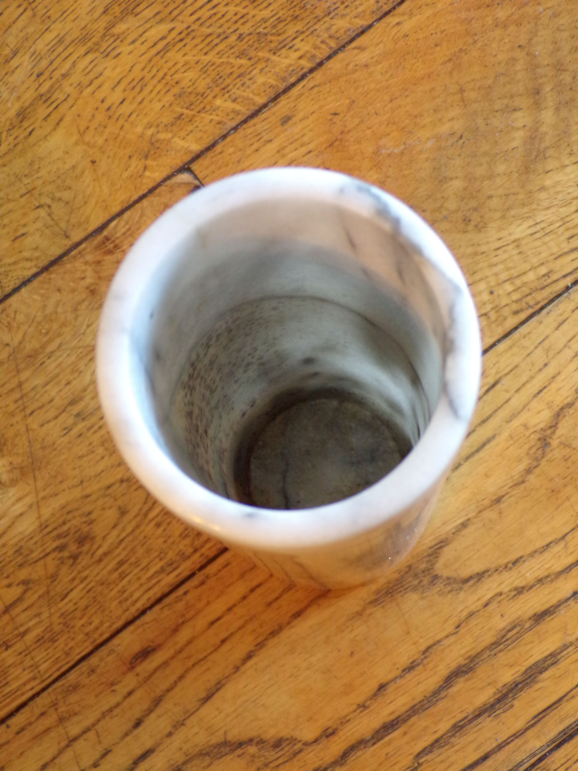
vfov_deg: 29.8
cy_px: 386
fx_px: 1447
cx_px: 289
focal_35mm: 65
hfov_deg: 22.6
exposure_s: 1/17
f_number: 3.8
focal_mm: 11.6
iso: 400
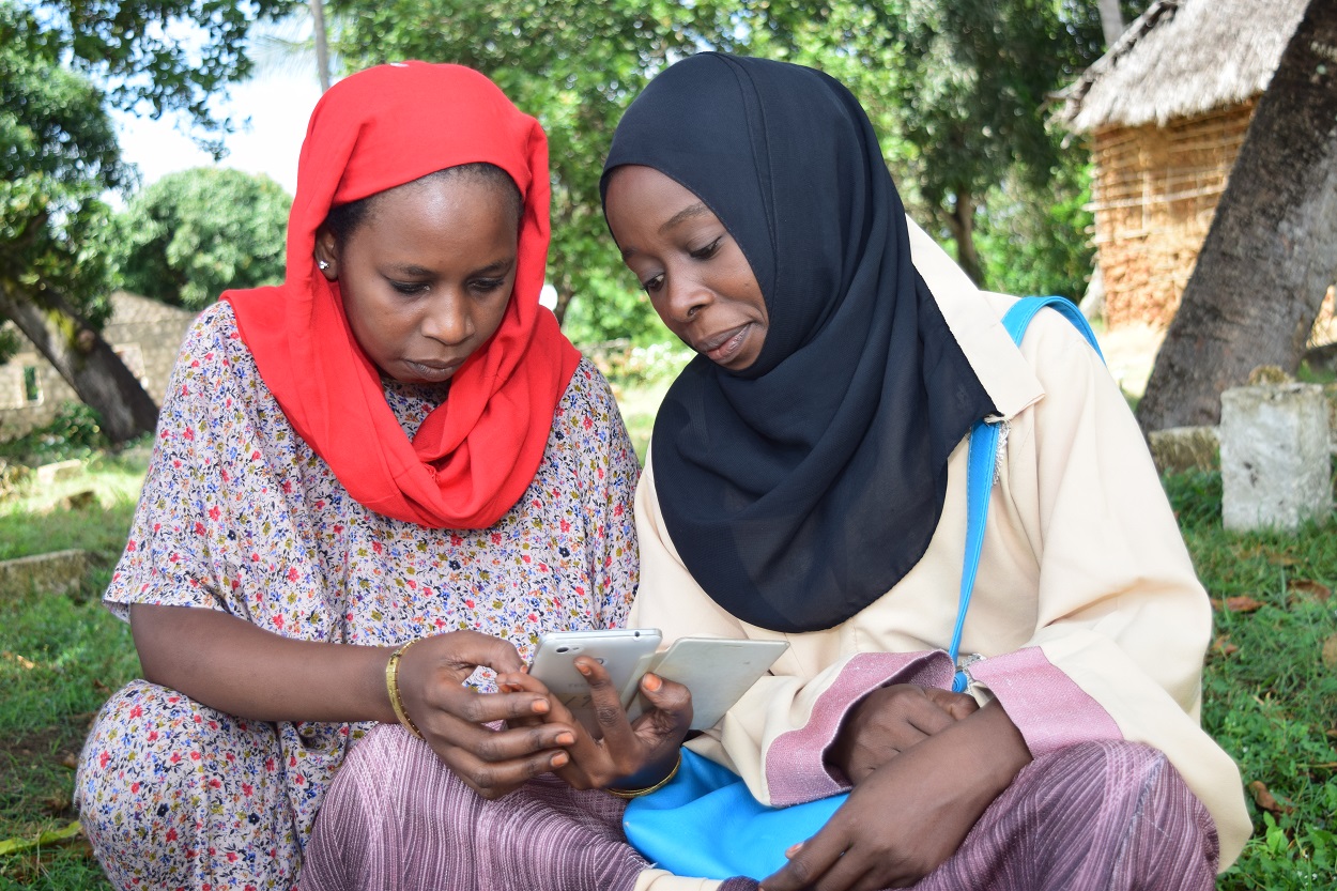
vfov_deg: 28.1
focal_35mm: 48
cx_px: 668
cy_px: 446
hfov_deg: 41.1
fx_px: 1782
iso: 200
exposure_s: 1/320
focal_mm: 32
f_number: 4.5
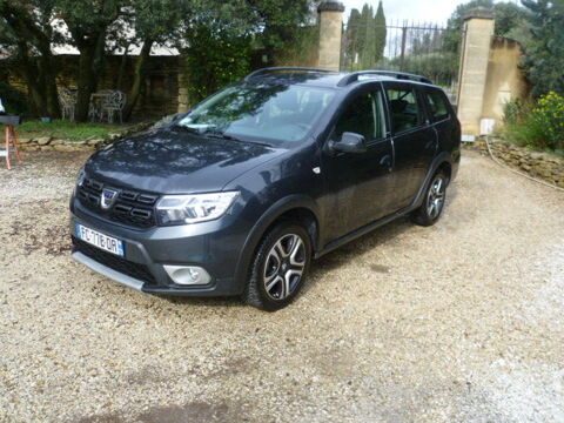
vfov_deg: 46.8
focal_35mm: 30
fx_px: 489
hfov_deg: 60.0
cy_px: 212
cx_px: 282
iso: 80
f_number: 2.9
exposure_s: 1/320
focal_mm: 5.4
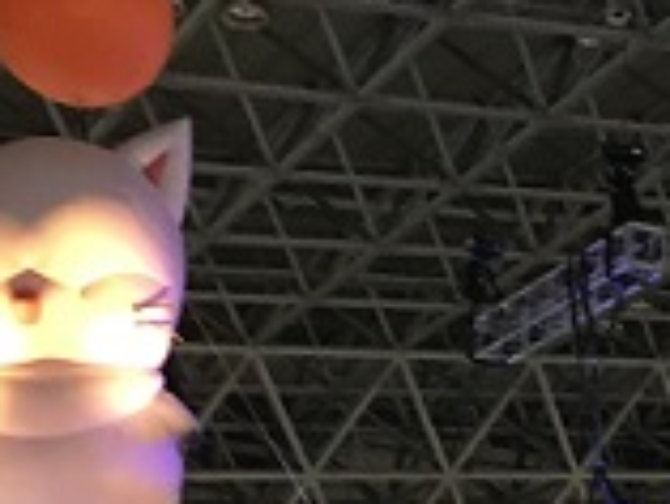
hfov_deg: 15.8
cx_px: 824
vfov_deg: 11.9
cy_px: 743
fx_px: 2305
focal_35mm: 119
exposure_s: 1/24
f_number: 2.2
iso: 200
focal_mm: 4.15
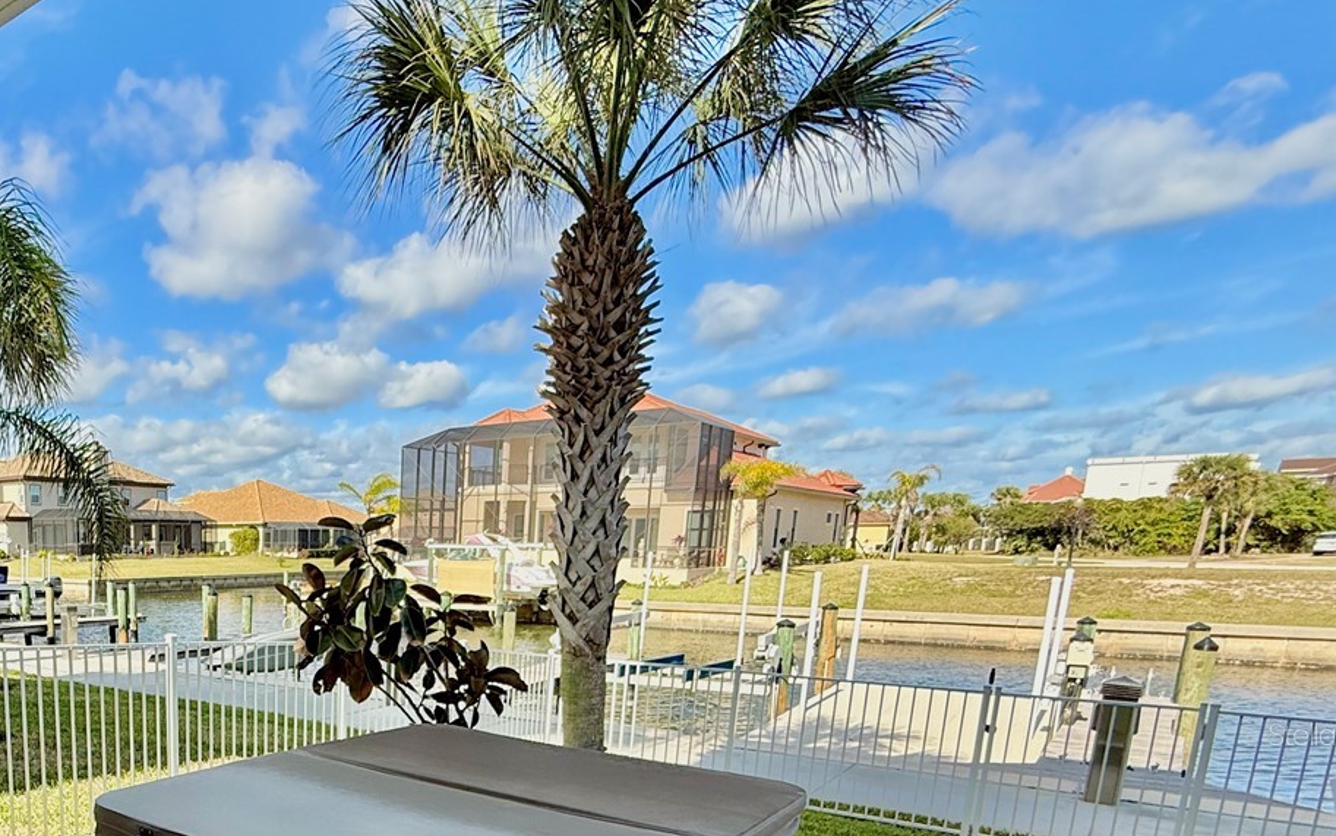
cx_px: 236
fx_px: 947
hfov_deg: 63.3
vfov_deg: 43.9
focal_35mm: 26
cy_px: 734
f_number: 2.2
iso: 50
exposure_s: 1/1285
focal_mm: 2.22
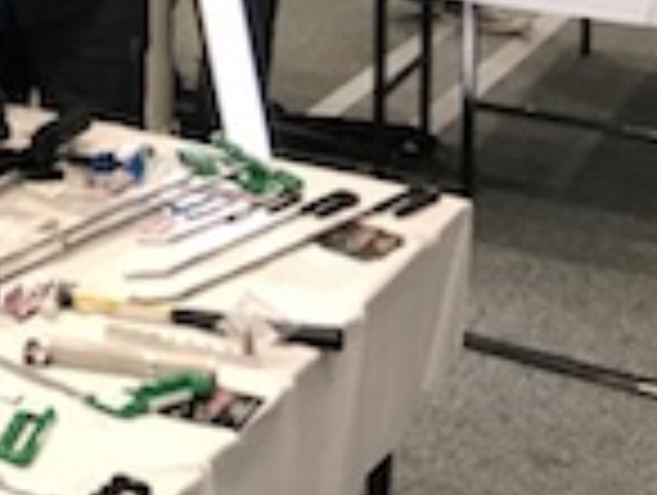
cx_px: -378
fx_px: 1749
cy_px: -274
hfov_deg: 18.4
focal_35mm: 92
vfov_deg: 14.8
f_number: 1.8
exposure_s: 1/30
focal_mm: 3.99
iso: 40
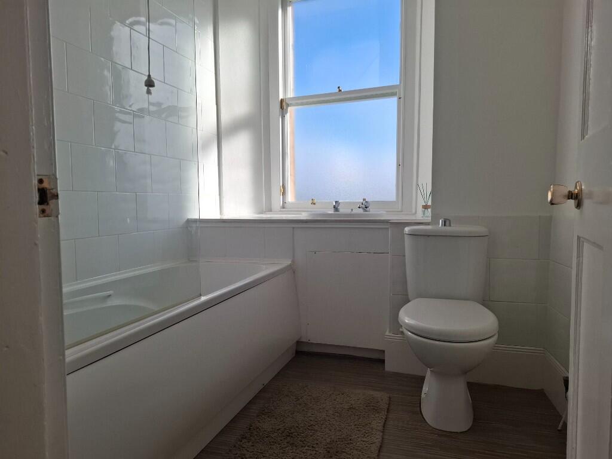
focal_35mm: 23
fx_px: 407
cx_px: 306
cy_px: 230
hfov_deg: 73.9
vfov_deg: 58.9
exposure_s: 1/1075
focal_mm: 5.54
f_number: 1.8
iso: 50
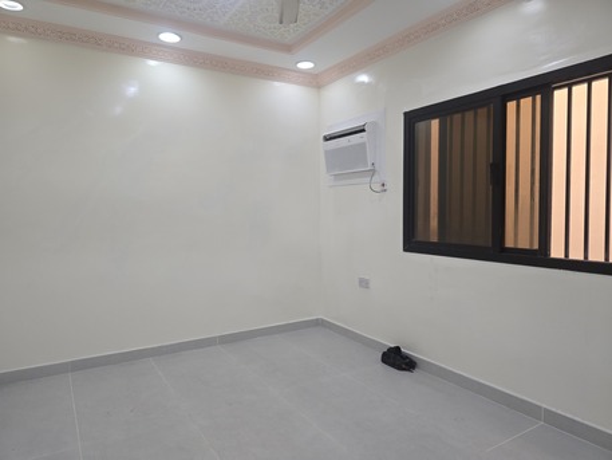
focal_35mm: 23
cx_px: 306
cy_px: 230
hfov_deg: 73.9
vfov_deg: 58.9
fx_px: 407
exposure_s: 1/100
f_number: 1.7
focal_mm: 6.3
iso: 80
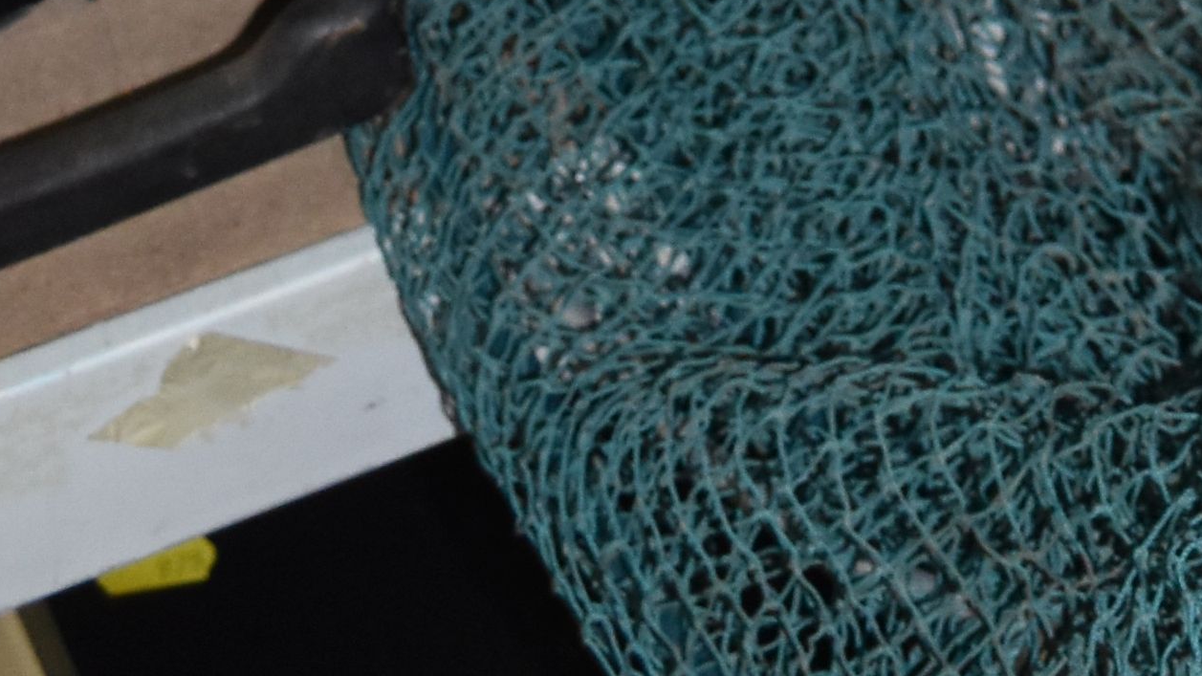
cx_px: 1604
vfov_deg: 6.2
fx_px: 5259
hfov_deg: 12.6
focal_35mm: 165
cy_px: -1902
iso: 800
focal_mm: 22
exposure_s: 1/60
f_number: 7.1
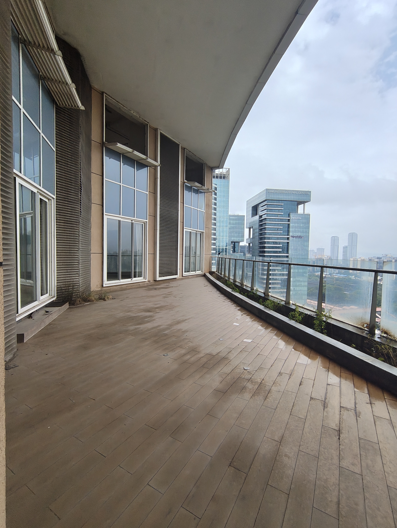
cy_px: 264
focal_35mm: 15
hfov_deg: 81.8
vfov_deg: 98.1
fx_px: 229
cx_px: 198
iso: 50
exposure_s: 1/1057
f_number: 2.2
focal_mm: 1.64
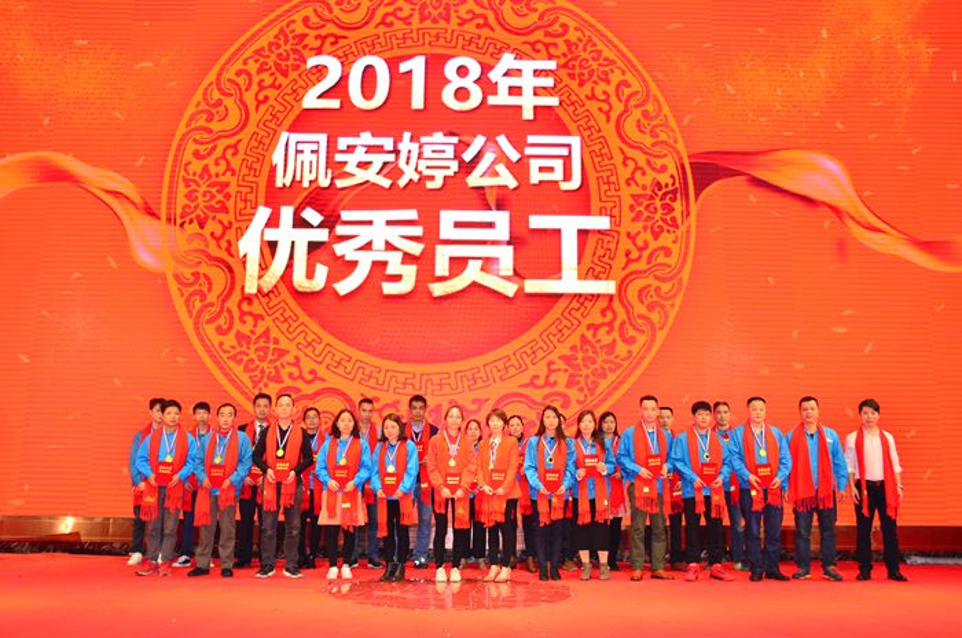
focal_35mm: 32
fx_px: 840
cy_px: 319
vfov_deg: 41.6
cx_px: 481
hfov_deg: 59.6
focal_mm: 21
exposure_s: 1/180
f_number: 5.6
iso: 800
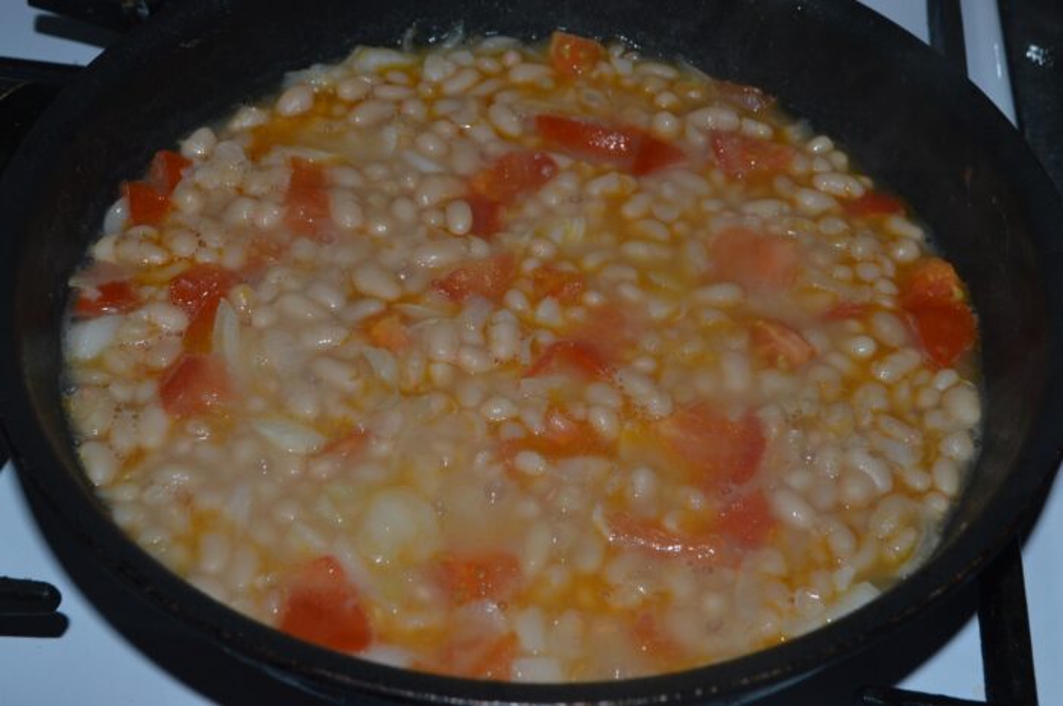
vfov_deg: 28.0
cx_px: 532
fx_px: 1416
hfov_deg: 41.2
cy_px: 353
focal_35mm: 48
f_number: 8
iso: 100
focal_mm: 32
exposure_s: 1/60
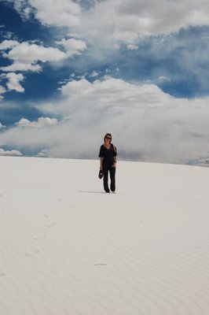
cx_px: 104
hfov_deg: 28.0
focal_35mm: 48
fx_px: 419
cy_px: 158
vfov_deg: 41.1
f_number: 10
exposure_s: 1/400
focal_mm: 32
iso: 200
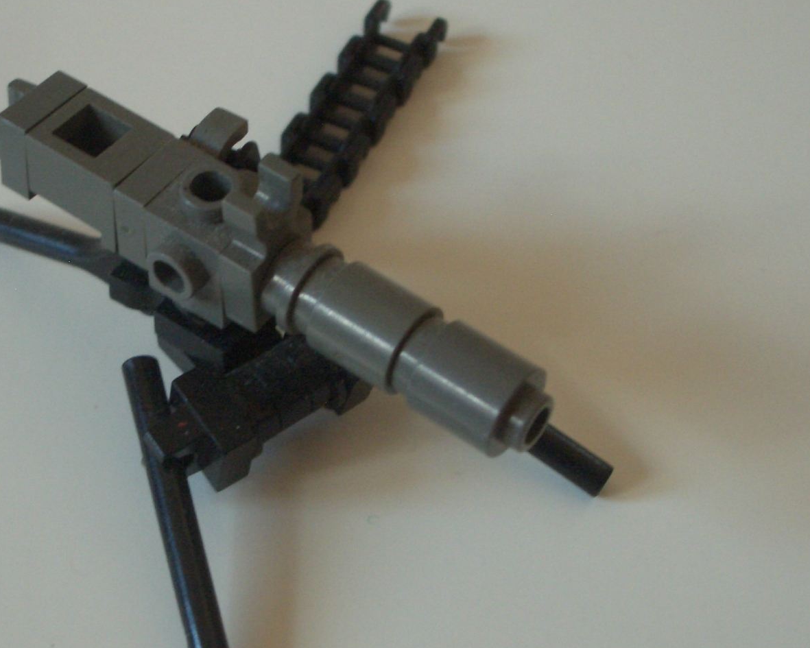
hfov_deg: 23.2
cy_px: 309
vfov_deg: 18.7
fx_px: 1966
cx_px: 282
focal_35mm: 82
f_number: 3.5
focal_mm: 10.2
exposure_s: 1/60
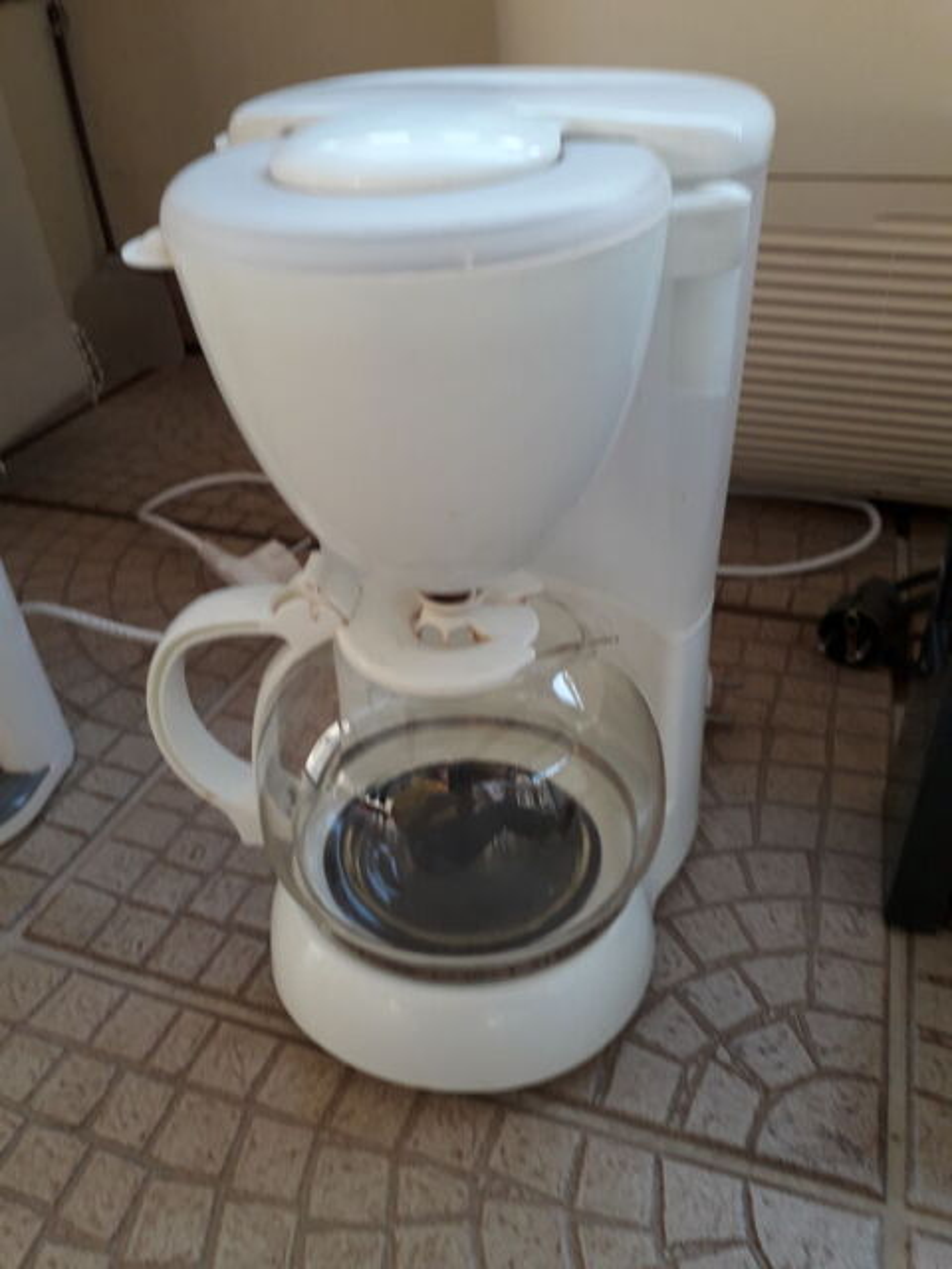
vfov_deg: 65.3
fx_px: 990
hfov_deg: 51.4
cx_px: 476
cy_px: 634
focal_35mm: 27
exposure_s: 1/50
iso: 64
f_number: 1.9
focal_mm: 3.6
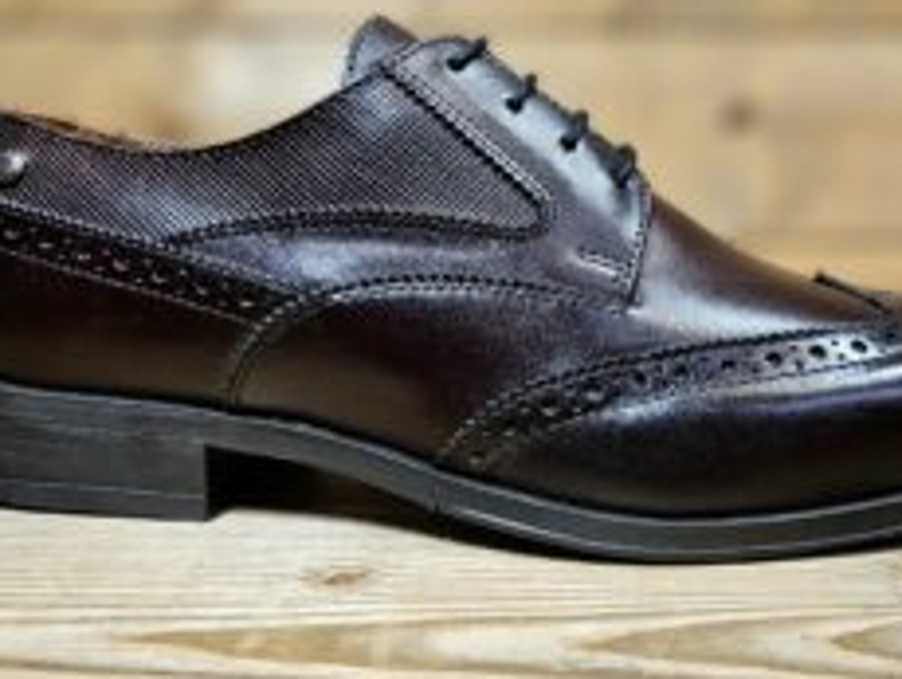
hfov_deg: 46.6
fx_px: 1043
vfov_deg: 36.0
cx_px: 518
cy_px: 314
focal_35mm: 40
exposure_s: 1/101
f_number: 1.8
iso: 64
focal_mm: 5.4
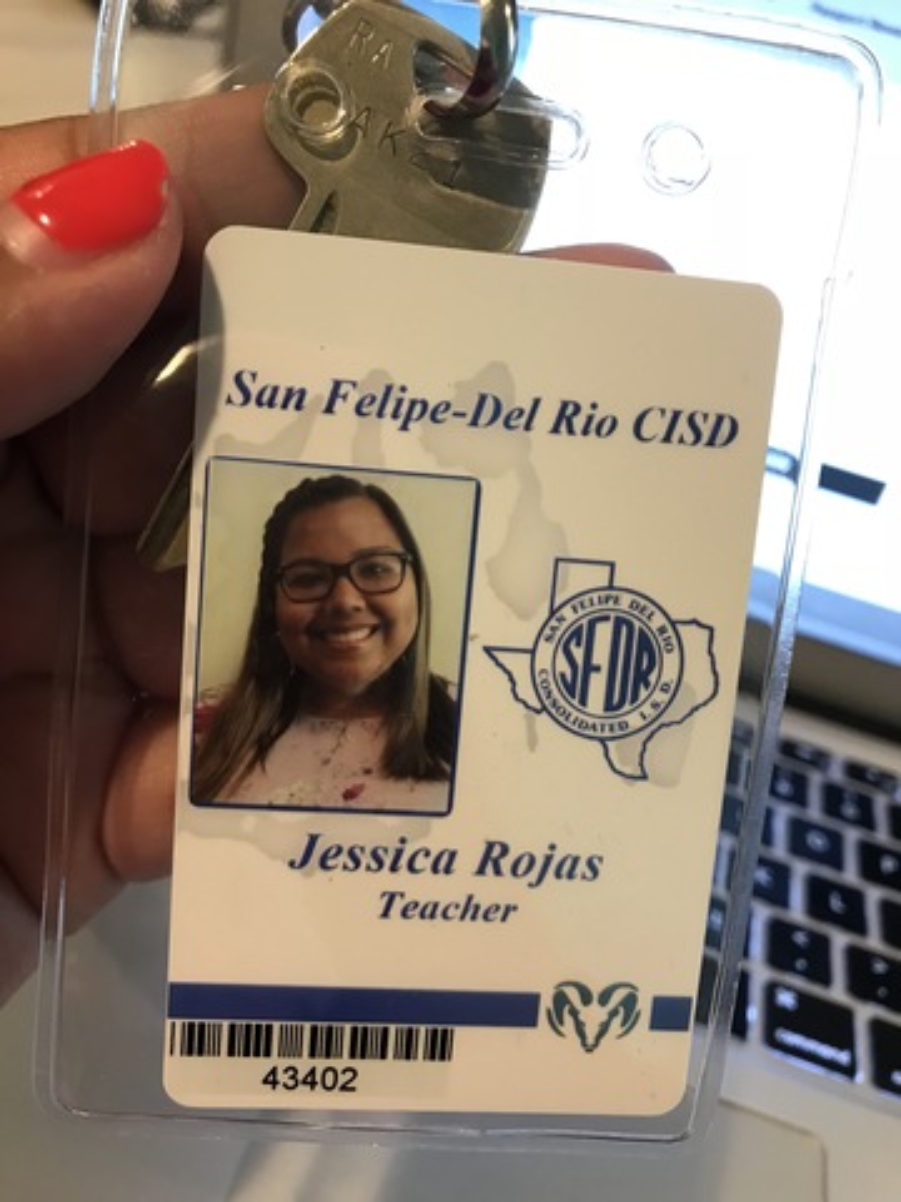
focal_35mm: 28
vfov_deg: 63.4
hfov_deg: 49.7
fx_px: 972
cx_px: 450
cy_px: 601
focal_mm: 3.99
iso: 50
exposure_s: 1/15
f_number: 1.8
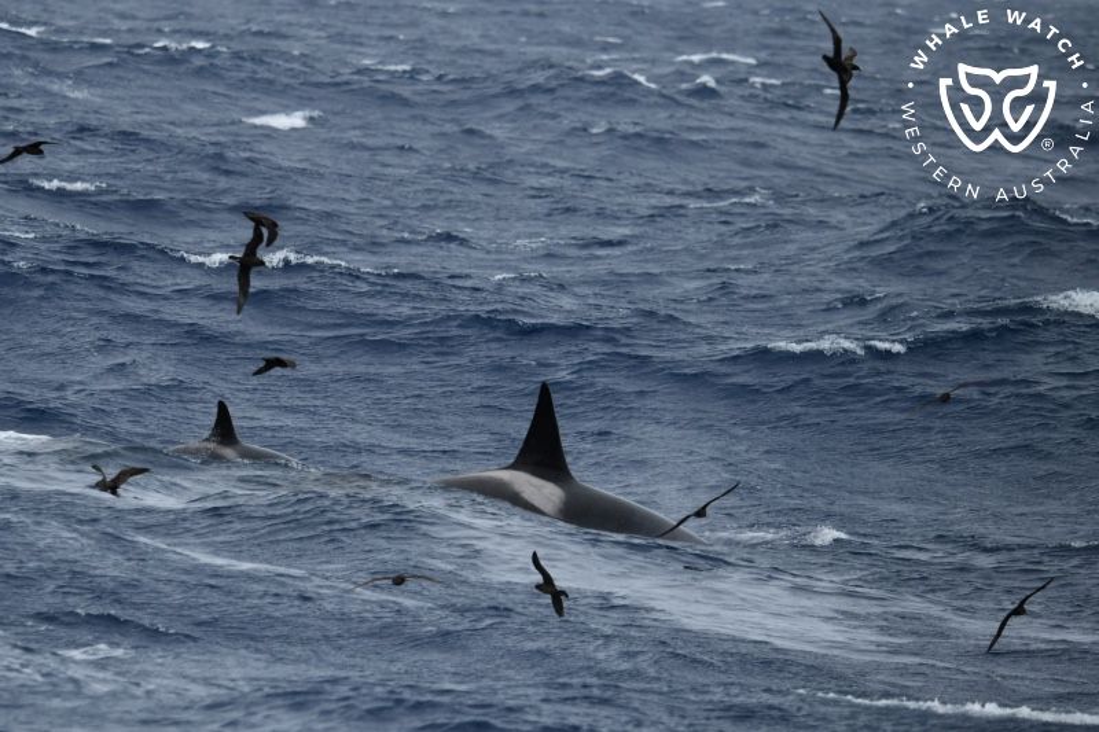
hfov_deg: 4.9
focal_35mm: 420
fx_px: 12818
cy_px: 366
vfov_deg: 3.3
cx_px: 550
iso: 1100
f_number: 6
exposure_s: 1/8000
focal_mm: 420
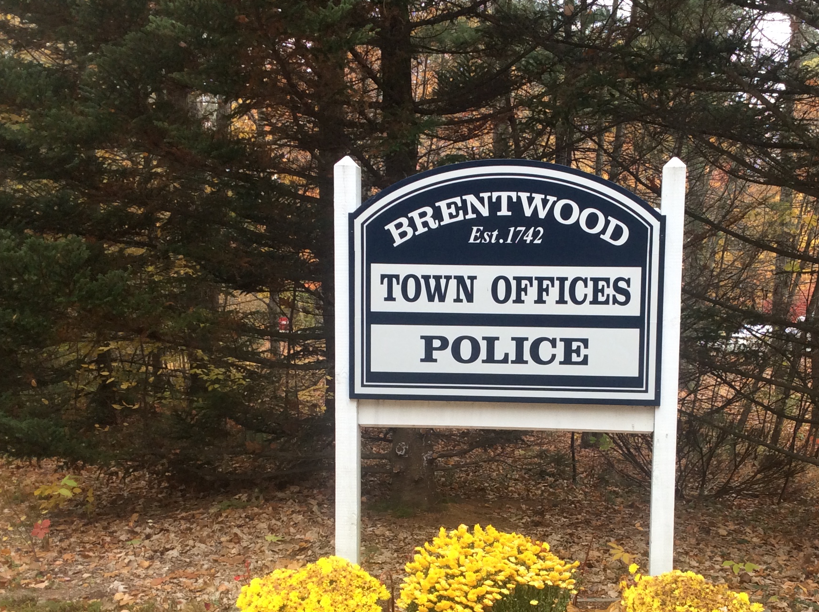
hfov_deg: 39.4
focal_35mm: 48
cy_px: 447
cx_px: 514
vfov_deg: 29.8
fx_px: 1134
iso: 32
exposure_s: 1/120
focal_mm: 3.3
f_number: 2.4
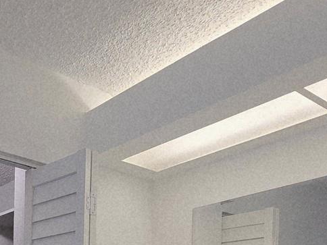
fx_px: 406
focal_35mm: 43
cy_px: 339
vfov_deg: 26.8
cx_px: -32
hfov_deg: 36.9
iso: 50
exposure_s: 1/54.1
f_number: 2.2
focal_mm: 2.2
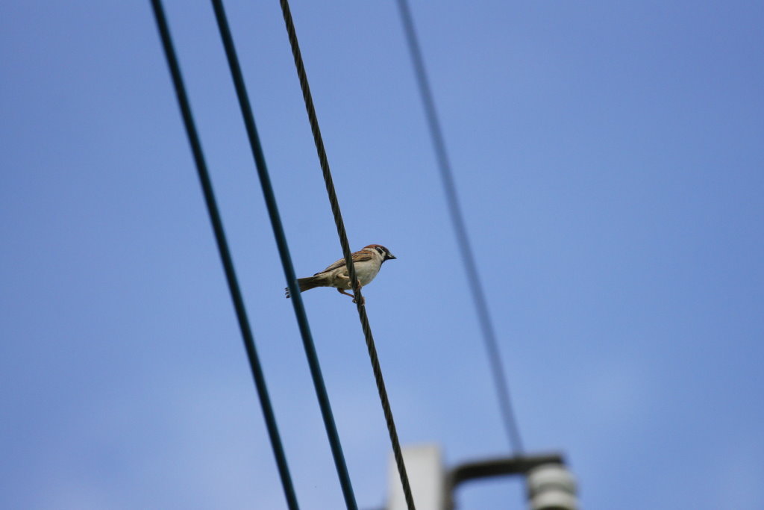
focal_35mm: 450
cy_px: 255
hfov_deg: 4.6
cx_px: 382
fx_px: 9551
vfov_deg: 3.1
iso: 800
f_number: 5.6
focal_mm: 300
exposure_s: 1/4000
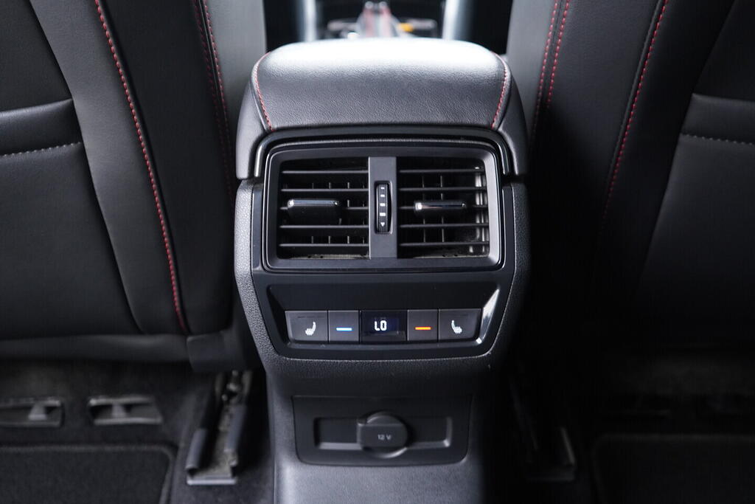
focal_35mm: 36
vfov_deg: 36.9
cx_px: 378
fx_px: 755
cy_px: 252
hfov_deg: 53.1
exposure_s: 1/40
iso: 1600
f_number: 2.8
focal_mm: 24
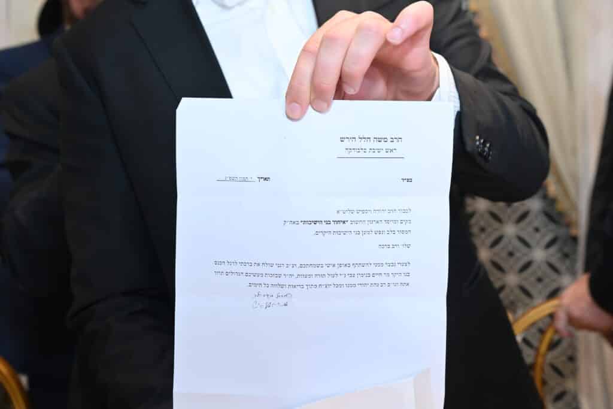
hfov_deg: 41.1
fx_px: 817
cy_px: 204
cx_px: 306
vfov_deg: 28.1
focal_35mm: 48
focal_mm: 48
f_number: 7.1
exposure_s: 1/125
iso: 1600
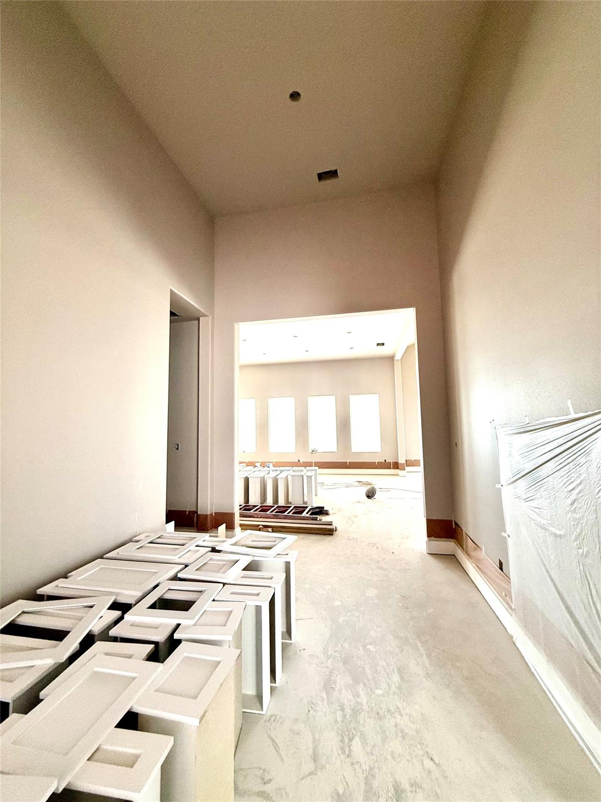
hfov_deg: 85.7
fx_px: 324
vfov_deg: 102.1
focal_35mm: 14
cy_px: 401
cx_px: 300
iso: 200
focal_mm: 2.22
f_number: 2.2
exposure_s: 1/99
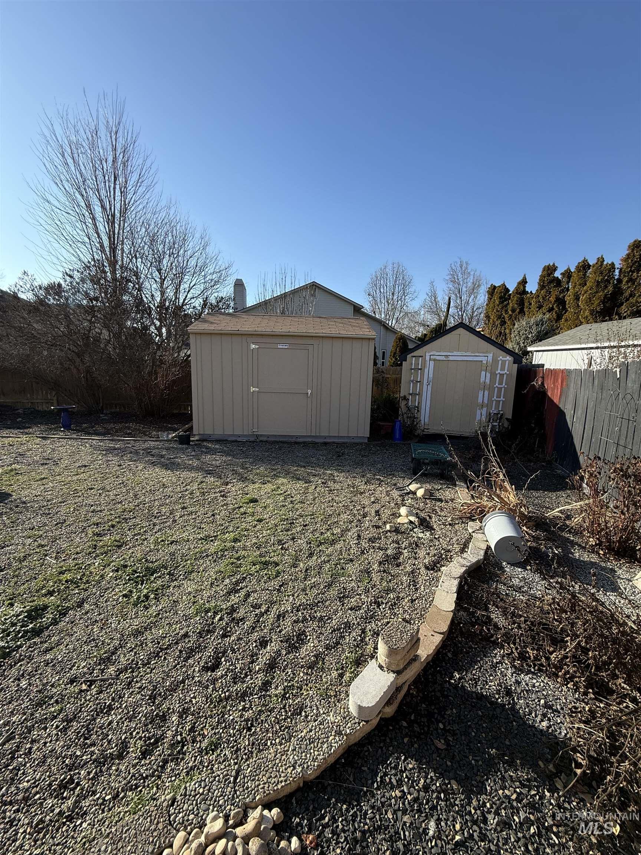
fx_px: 346
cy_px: 428
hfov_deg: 85.7
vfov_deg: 102.1
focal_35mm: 14
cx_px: 320
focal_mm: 2.22
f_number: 2.2
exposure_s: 1/864
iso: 50
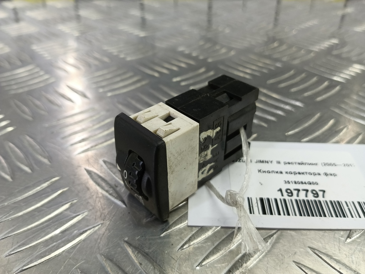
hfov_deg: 73.9
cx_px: 182
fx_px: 243
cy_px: 137
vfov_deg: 58.9
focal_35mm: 23
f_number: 1.6
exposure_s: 1/50
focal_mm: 4.11
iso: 118
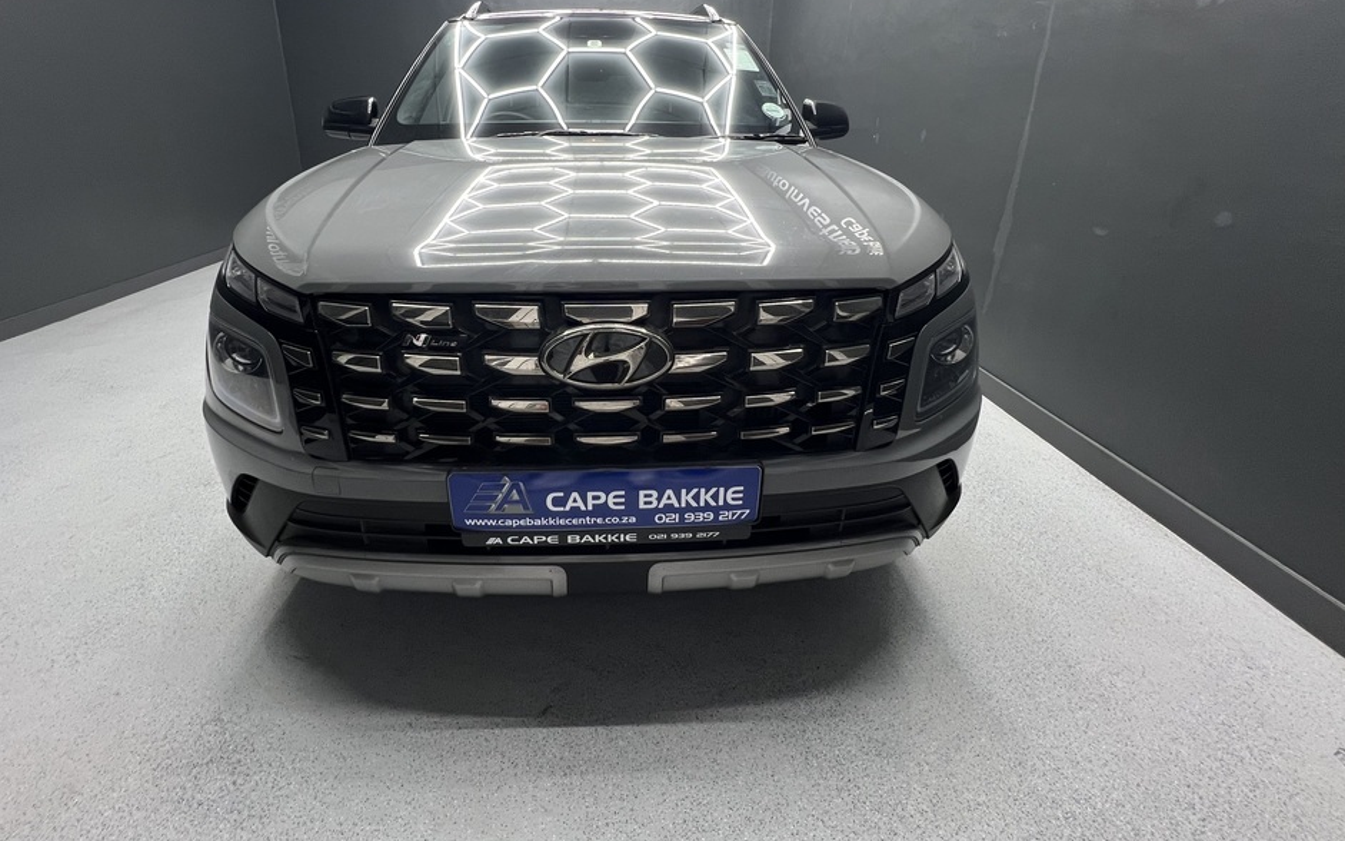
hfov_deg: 101.2
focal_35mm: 15
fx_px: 550
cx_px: 617
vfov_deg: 73.7
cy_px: 323
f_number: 1.8
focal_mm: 1.57
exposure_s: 1/50
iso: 160
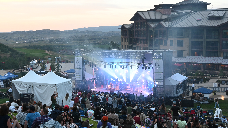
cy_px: 68
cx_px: 115
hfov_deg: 42.1
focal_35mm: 49
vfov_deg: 24.4
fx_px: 296
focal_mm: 46
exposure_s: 1/30
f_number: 13
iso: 2800
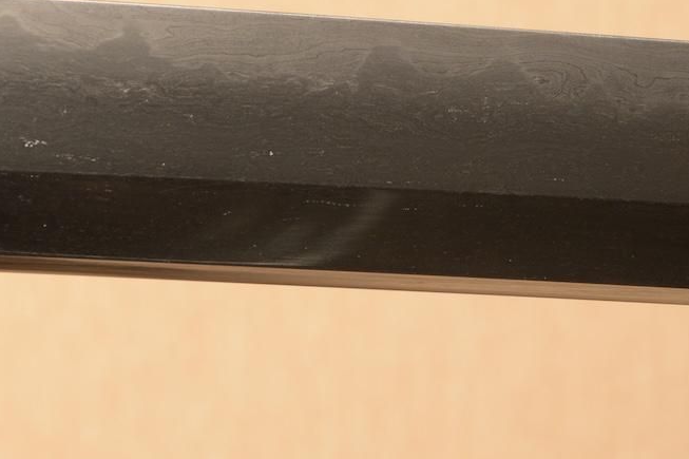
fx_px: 4917
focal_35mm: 257
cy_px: 65
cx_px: 447
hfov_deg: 8.0
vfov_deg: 5.3
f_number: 11
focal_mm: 80
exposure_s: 1/1.6
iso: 400
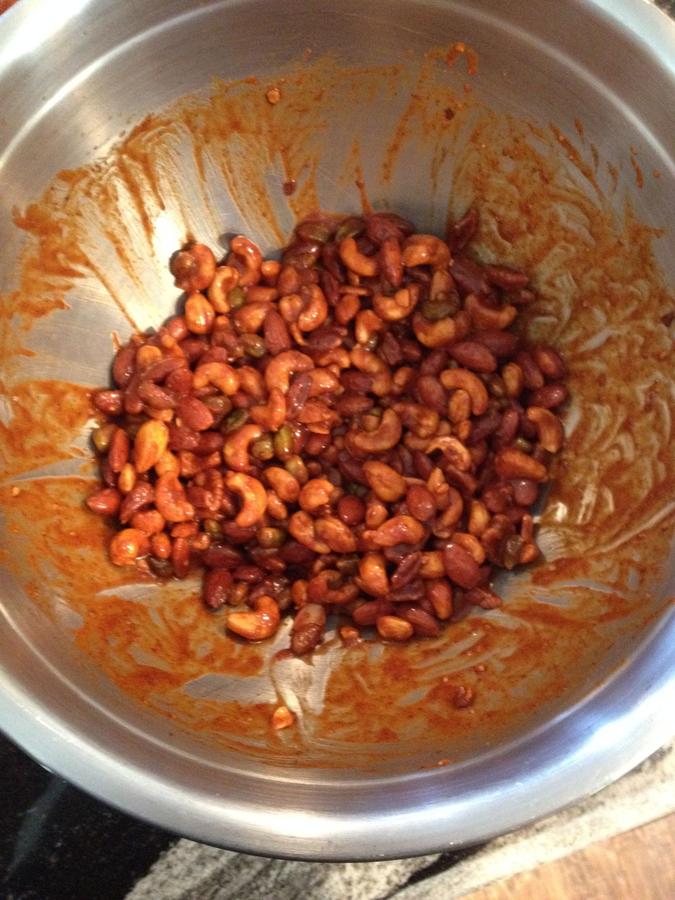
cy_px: 450
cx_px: 338
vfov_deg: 52.6
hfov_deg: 40.7
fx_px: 910
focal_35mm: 35
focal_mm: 4.28
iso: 500
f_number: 2.4
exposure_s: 1/15
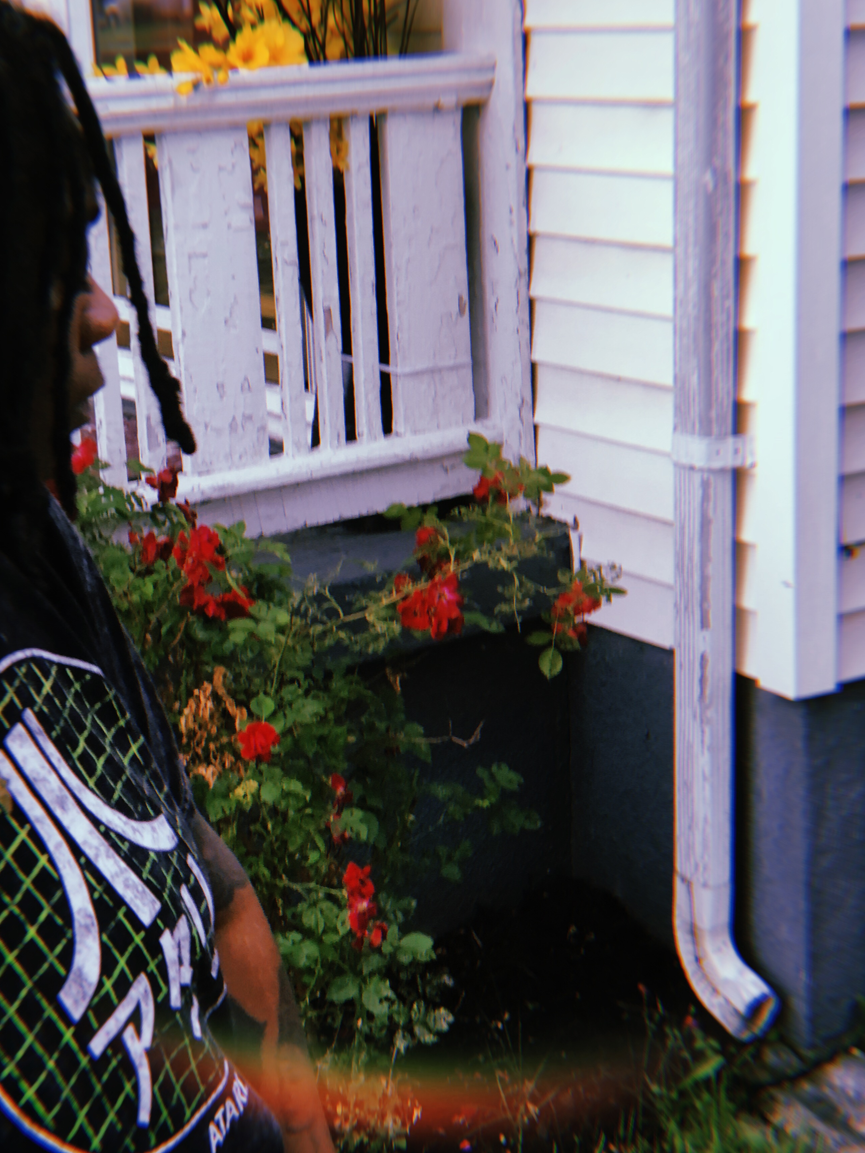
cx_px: 381
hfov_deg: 21.9
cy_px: 621
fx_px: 2232
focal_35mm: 67
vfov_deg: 29.0
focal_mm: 6.6
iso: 64
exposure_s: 1/60
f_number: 2.8
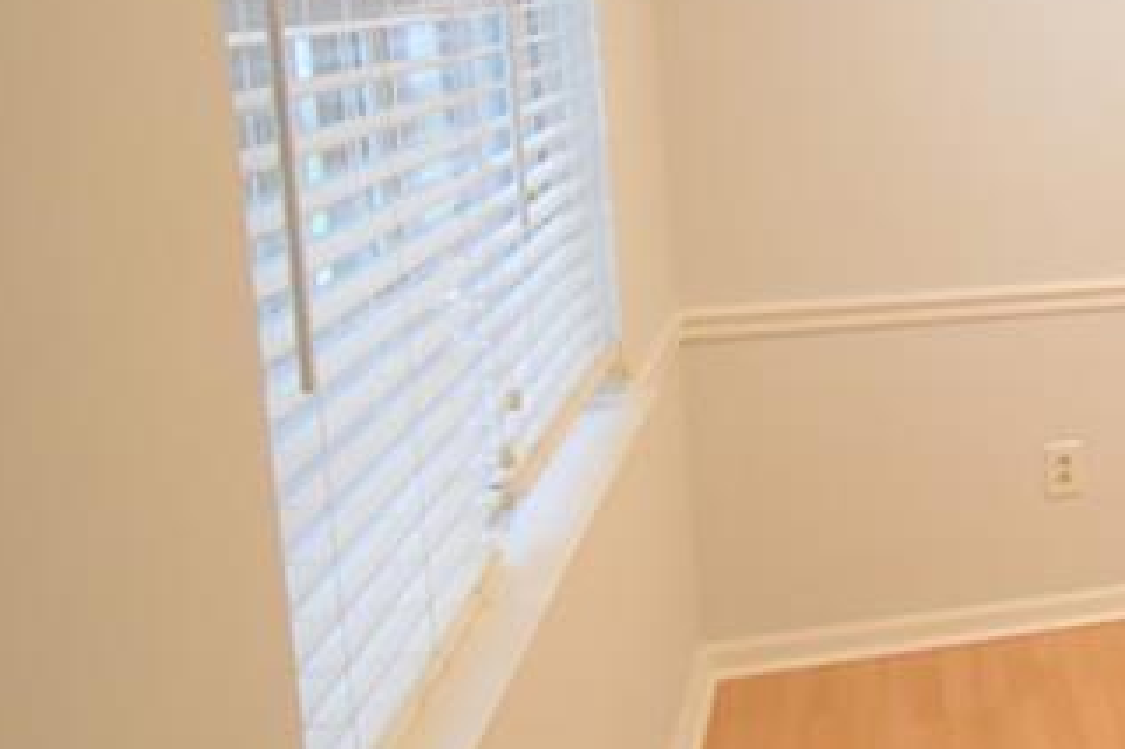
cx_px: 1550
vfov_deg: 27.7
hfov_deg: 30.1
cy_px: 190
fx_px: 1499
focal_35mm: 48
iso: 2500
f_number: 4.5
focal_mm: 10
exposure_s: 1/125
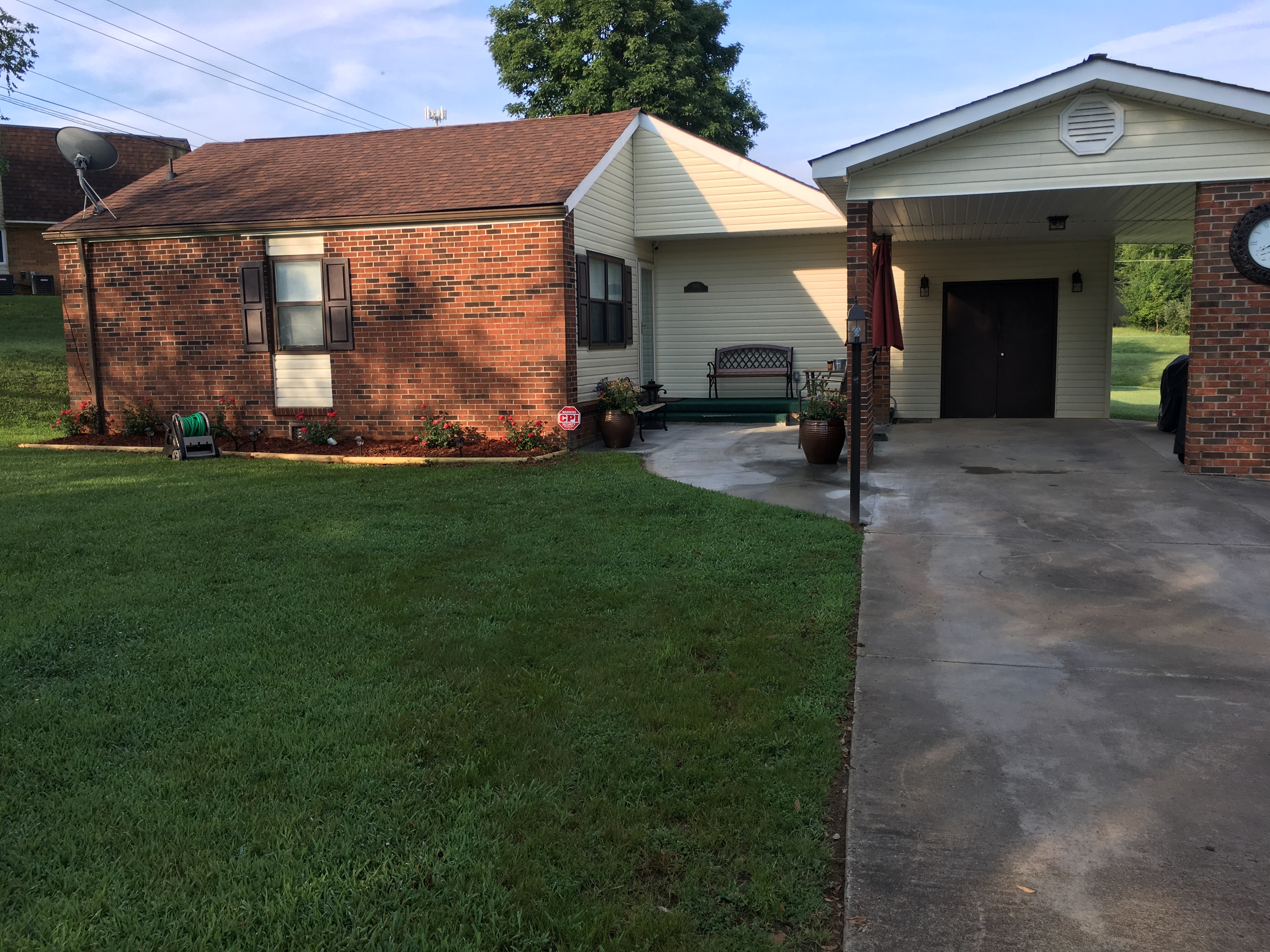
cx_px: 635
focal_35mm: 29
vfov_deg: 48.2
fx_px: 1064
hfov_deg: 61.7
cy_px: 476
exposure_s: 1/469
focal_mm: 4.15
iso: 25
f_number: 2.2
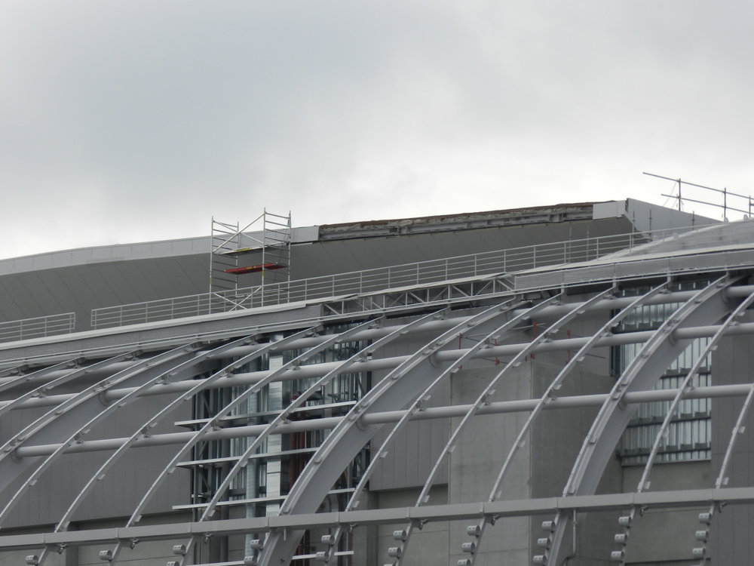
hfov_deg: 9.2
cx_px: 377
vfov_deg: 6.9
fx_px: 4683
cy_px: 283
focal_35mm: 215
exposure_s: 1/640
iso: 160
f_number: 5.6
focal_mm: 38.2
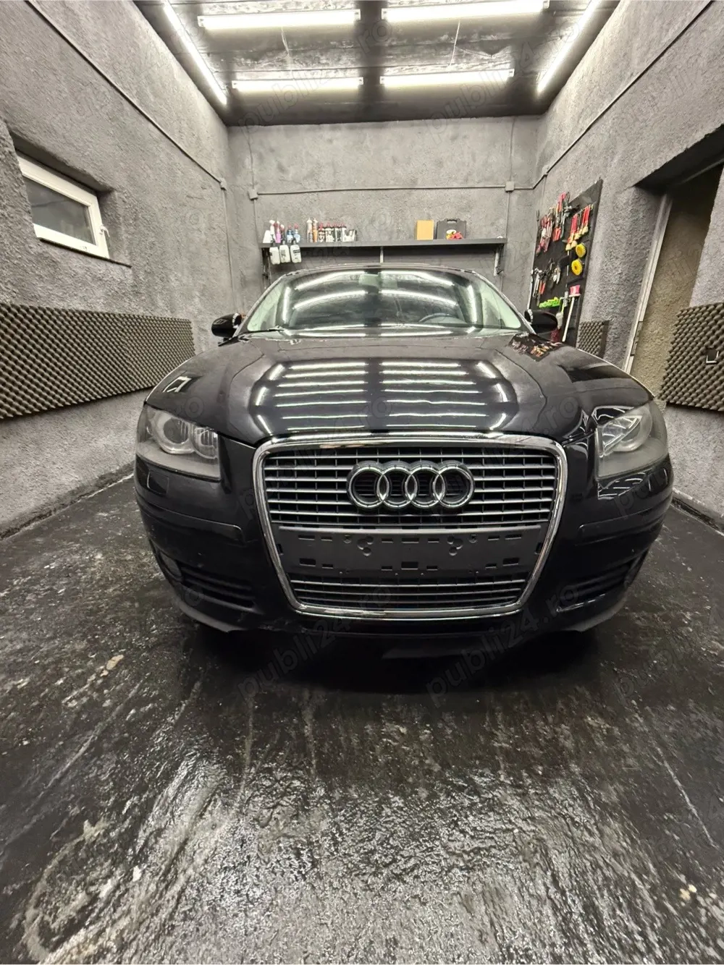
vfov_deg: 102.1
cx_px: 362
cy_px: 482
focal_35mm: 14
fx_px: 391
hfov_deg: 85.7
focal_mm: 2.22
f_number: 2.2
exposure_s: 1/50
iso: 1000
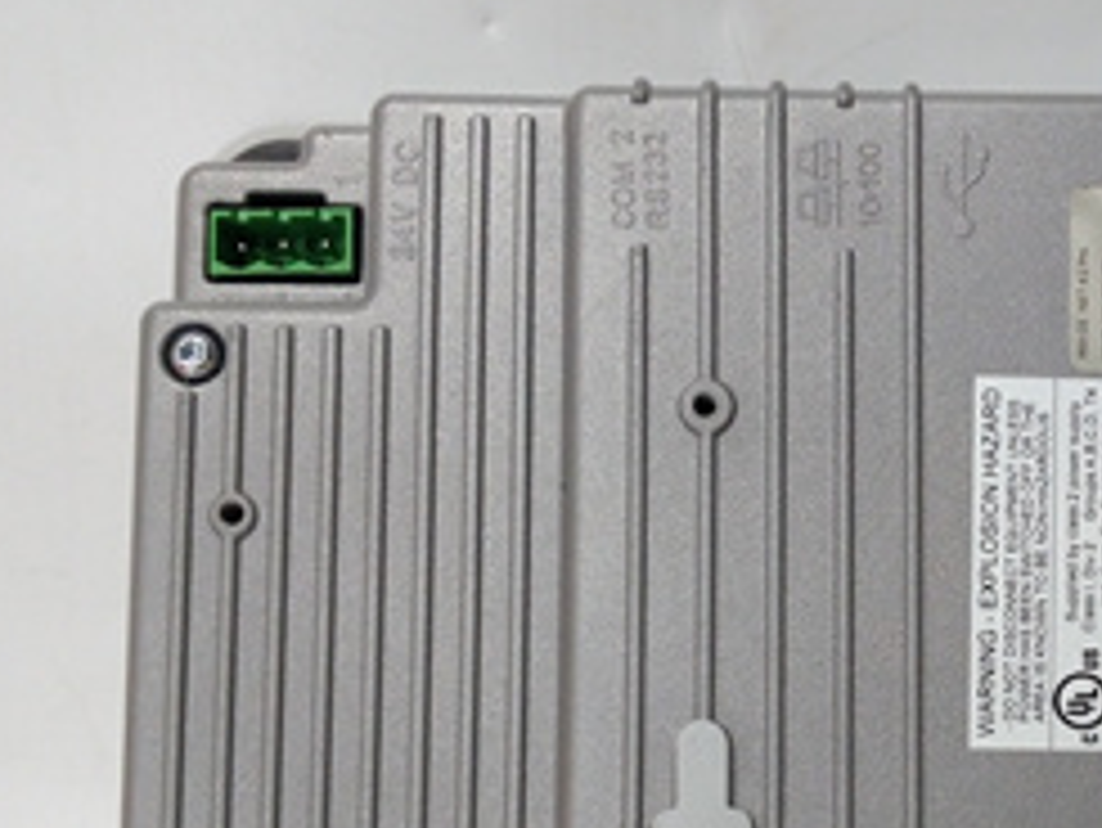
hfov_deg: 33.4
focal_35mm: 55
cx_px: 954
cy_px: 637
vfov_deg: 26.2
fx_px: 1752
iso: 199
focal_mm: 3.79
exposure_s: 1/33
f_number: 2
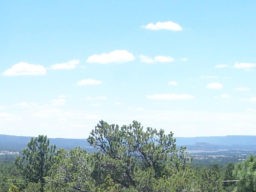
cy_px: 195
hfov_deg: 22.4
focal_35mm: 86
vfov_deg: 16.8
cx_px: 46
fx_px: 636
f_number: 5.6
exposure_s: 1/350
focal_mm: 5.6
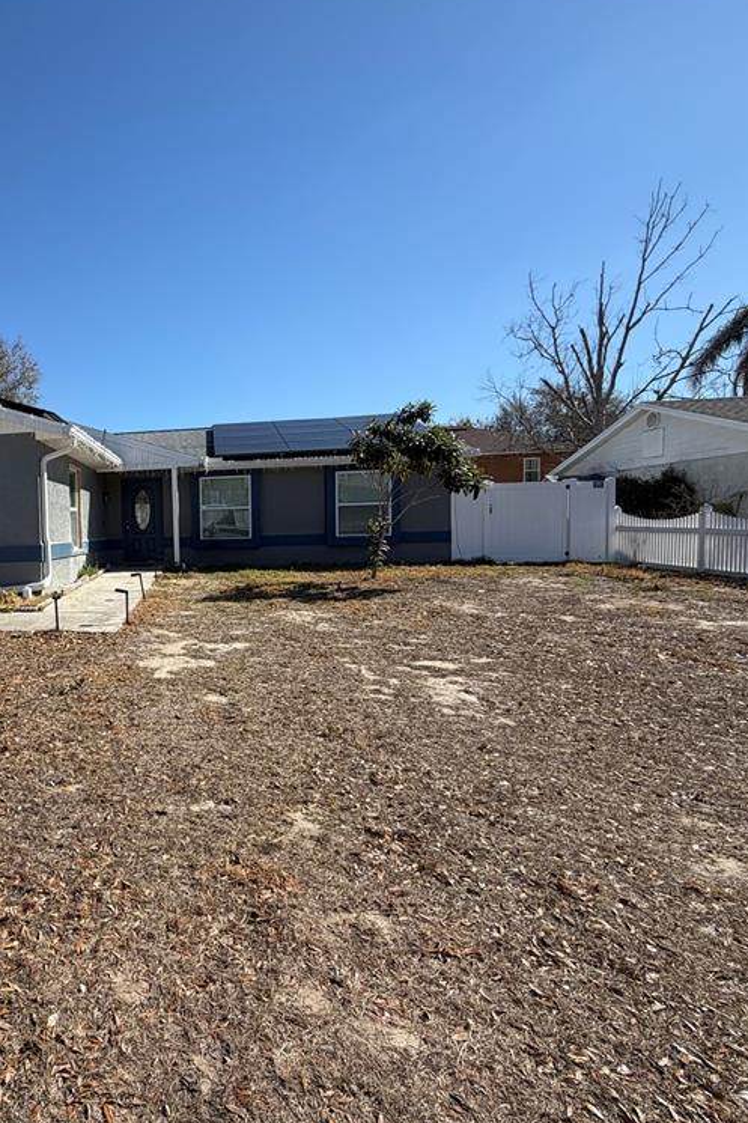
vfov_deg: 84.0
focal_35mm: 20
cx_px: 95
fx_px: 624
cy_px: 557
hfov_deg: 55.0
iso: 25
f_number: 2.2
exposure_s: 1/770
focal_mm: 2.22
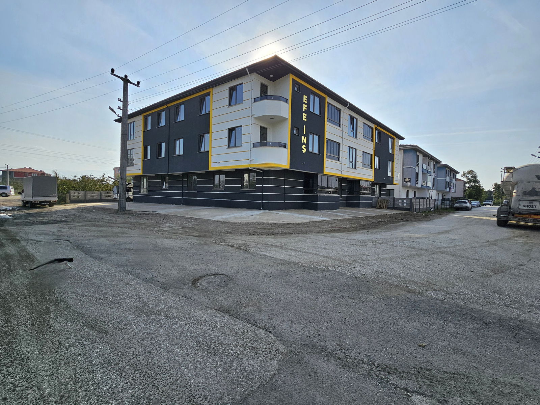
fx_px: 203
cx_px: 270
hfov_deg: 106.2
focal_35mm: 13
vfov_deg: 89.9
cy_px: 202
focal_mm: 2.2
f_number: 2.2
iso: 50
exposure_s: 1/5000
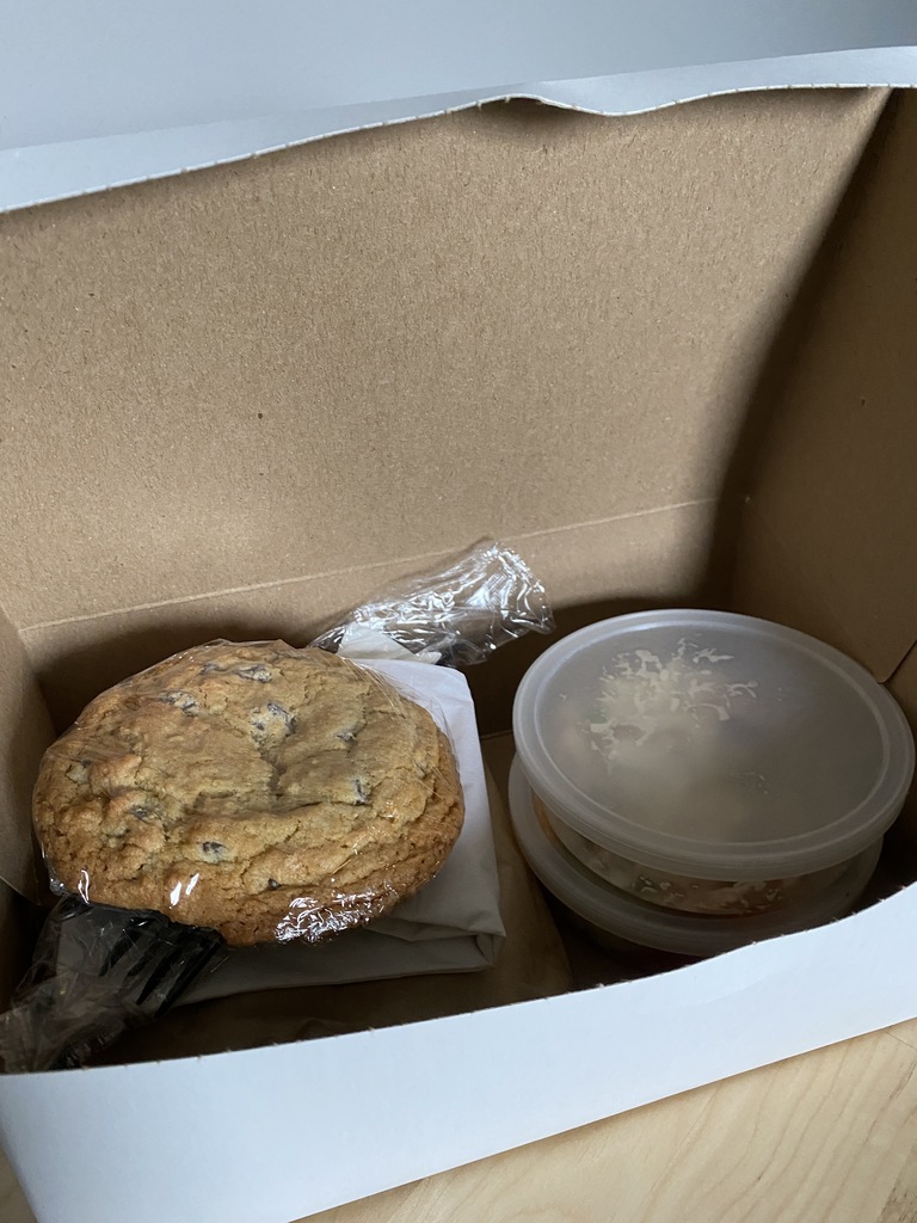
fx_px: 918
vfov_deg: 67.3
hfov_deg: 53.1
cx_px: 458
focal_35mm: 26
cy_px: 612
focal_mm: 4.25
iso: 400
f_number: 1.8
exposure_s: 1/60
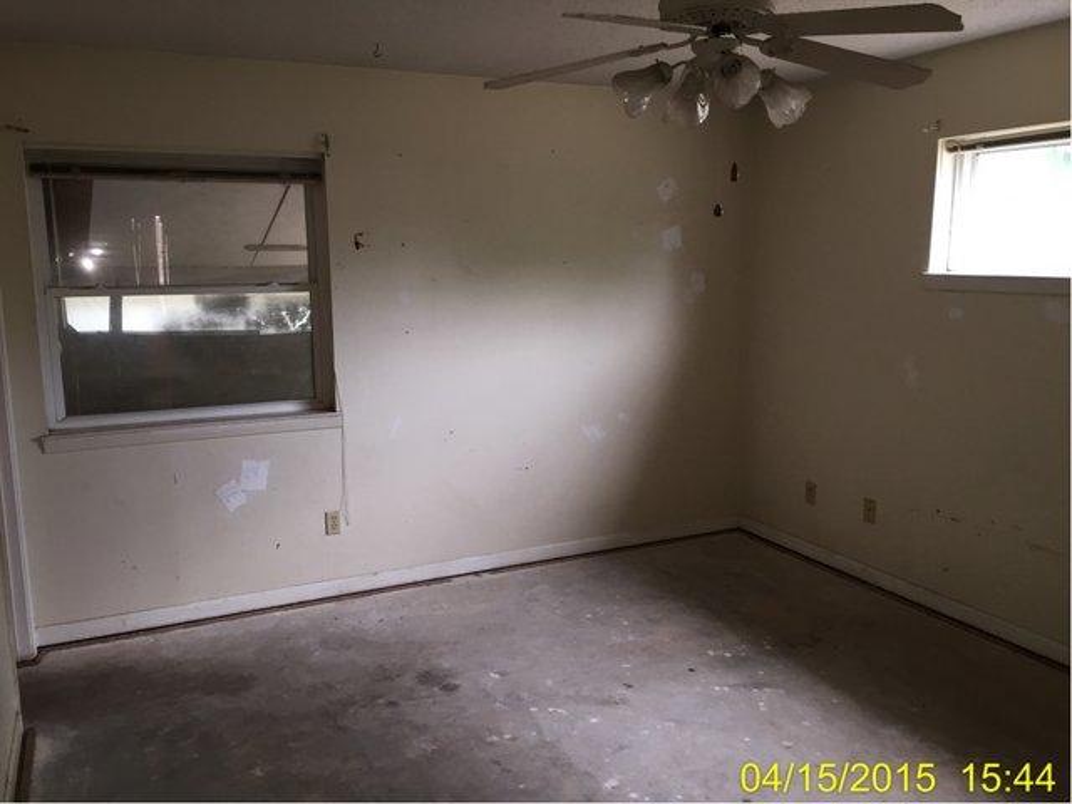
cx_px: 536
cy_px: 402
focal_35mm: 29
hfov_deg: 61.7
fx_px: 898
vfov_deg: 48.2
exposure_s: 1/33
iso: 125
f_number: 2.2
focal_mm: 4.15
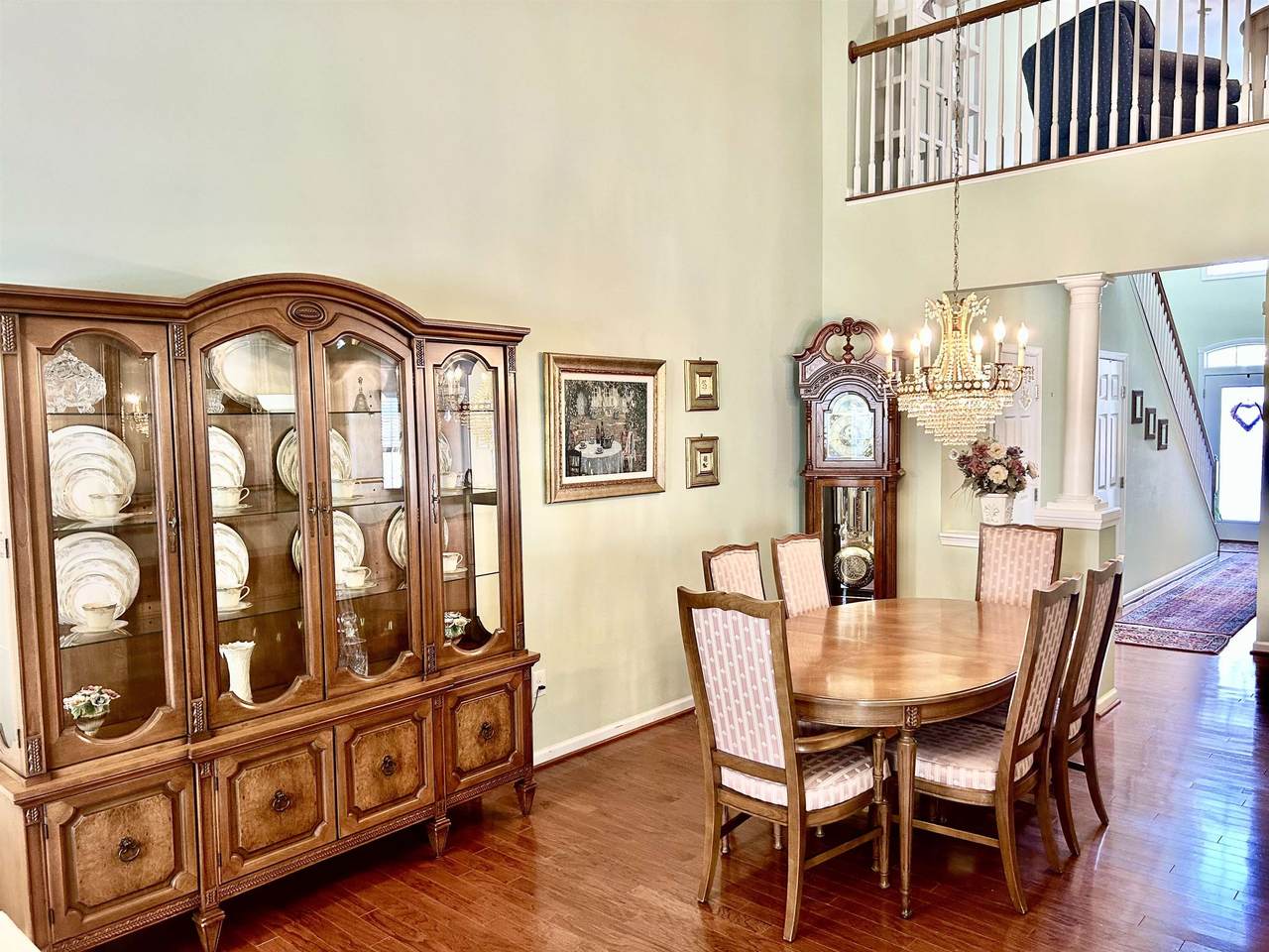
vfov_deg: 53.1
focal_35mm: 26
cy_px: 476
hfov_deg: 67.3
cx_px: 634
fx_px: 953
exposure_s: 1/60
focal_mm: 5.7
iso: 160
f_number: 1.5
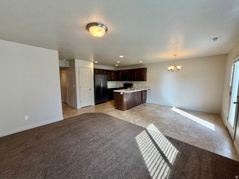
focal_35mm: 14
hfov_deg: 102.1
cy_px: 90
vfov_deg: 85.7
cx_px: 120
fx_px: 97
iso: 80
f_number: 2.2
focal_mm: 2.22
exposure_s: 1/120
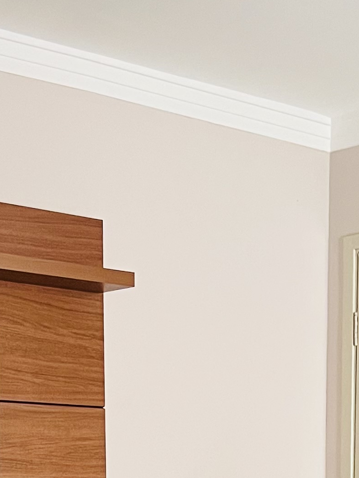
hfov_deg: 14.8
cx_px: 168
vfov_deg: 18.1
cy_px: 651
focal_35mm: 100
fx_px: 1383
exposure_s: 1/60
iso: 400
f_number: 1.5
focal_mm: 5.7
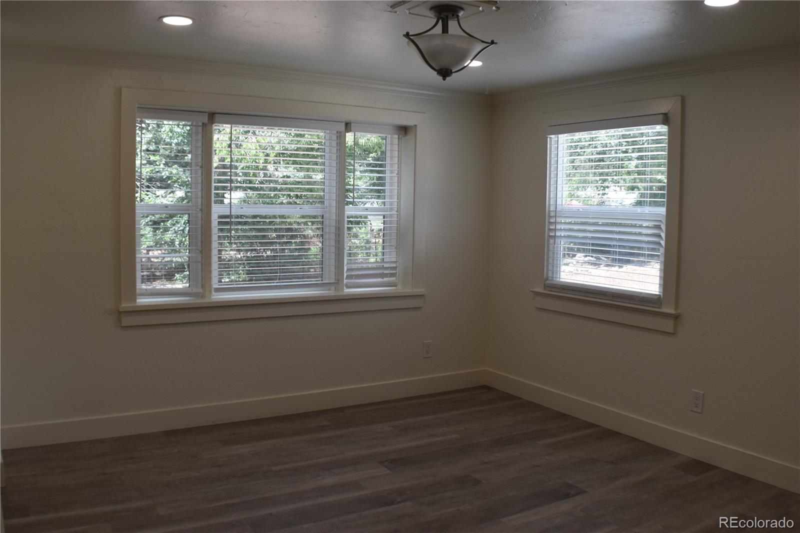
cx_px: 400
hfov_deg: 47.9
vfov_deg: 33.0
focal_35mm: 40
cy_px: 266
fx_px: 900
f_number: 6.3
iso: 400
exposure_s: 1/160
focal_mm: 27
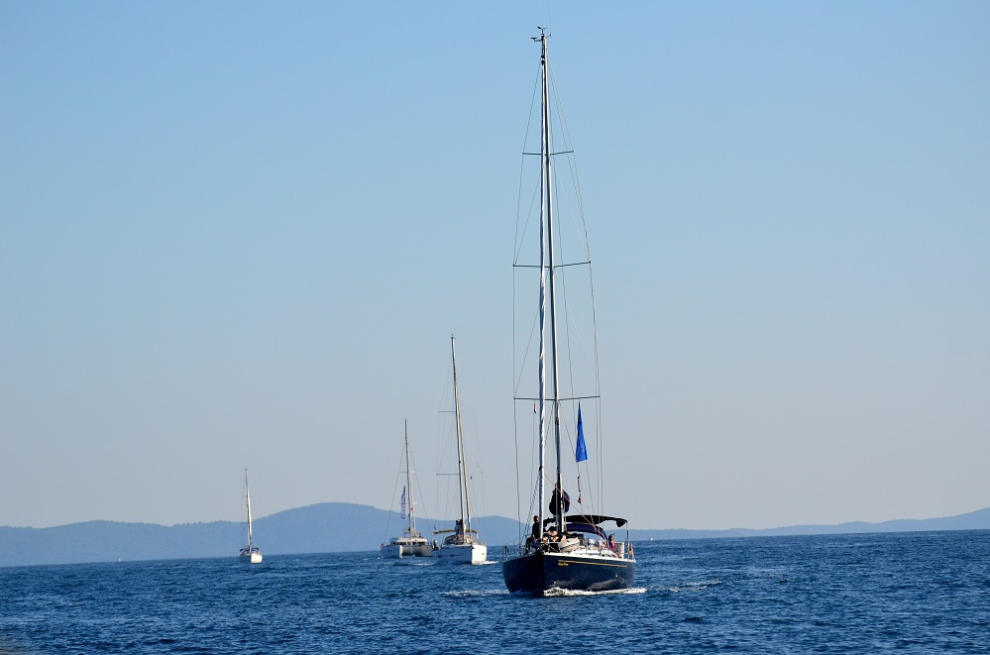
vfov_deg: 6.7
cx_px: 495
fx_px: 5555
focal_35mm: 202
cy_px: 328
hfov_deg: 10.2
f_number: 4.8
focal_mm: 135
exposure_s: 1/3200
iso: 400
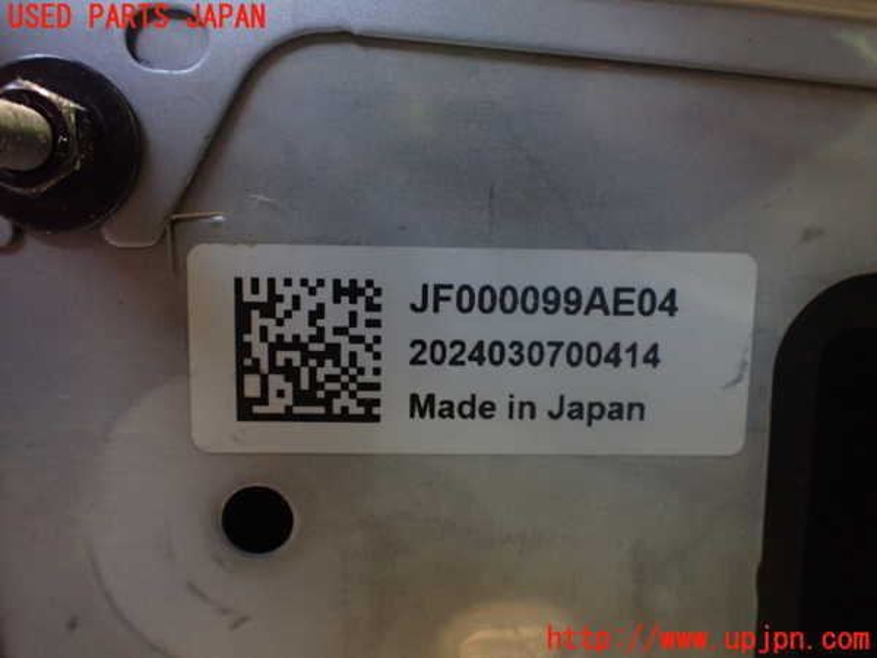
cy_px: 329
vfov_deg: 46.8
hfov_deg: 60.0
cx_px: 438
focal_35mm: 30
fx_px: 760
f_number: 2.3
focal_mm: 5.4
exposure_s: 1/30
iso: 800
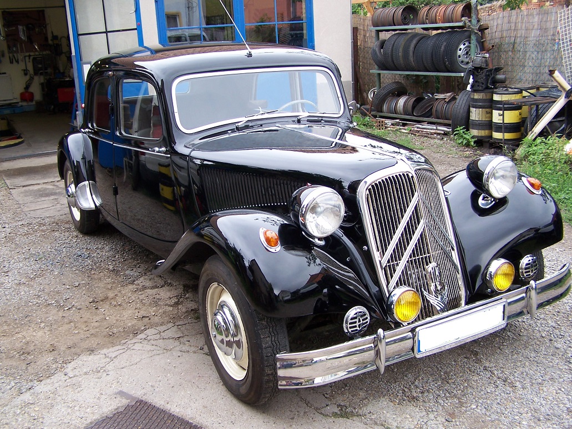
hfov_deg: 49.0
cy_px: 214
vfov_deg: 37.7
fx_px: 628
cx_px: 286
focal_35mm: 38
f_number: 2.8
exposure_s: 1/80
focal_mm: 6.3
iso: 80
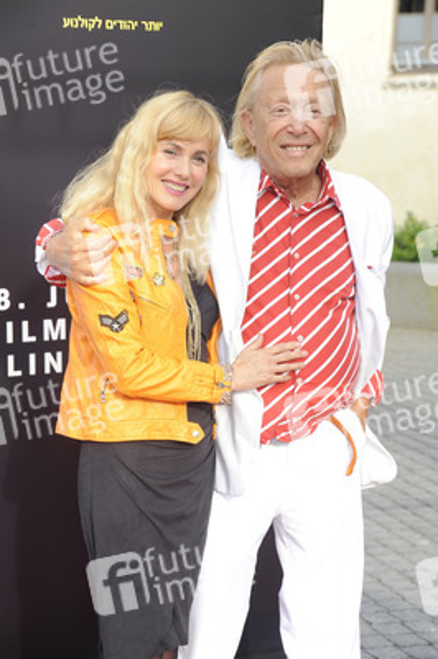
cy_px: 330
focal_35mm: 92
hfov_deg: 14.8
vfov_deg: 22.2
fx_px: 1682
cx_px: 219
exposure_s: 1/250
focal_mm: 92
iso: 320
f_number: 6.3
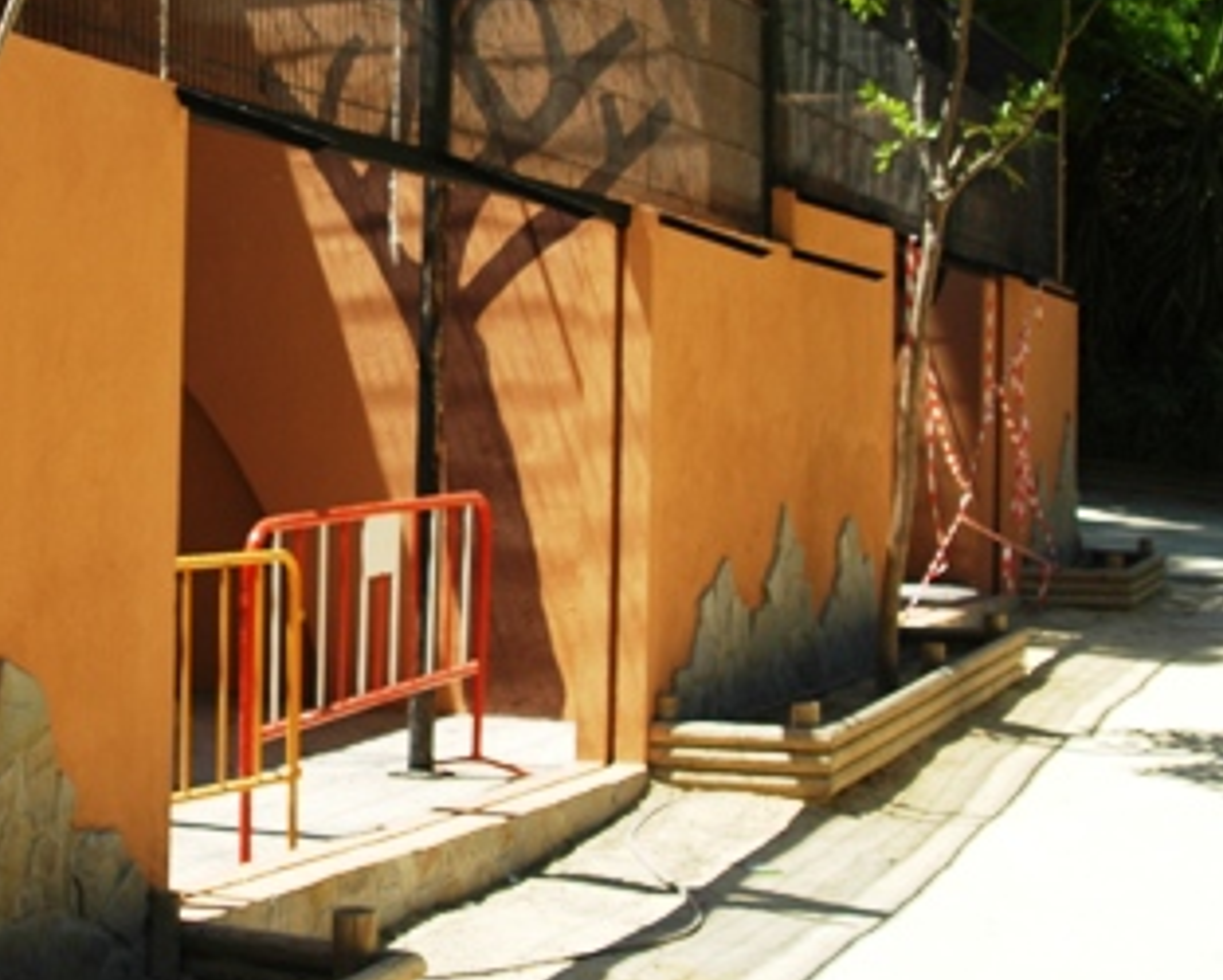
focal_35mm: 76
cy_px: 314
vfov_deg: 20.1
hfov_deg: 24.6
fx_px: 2753
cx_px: 212
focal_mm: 28
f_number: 5.6
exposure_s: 1/800
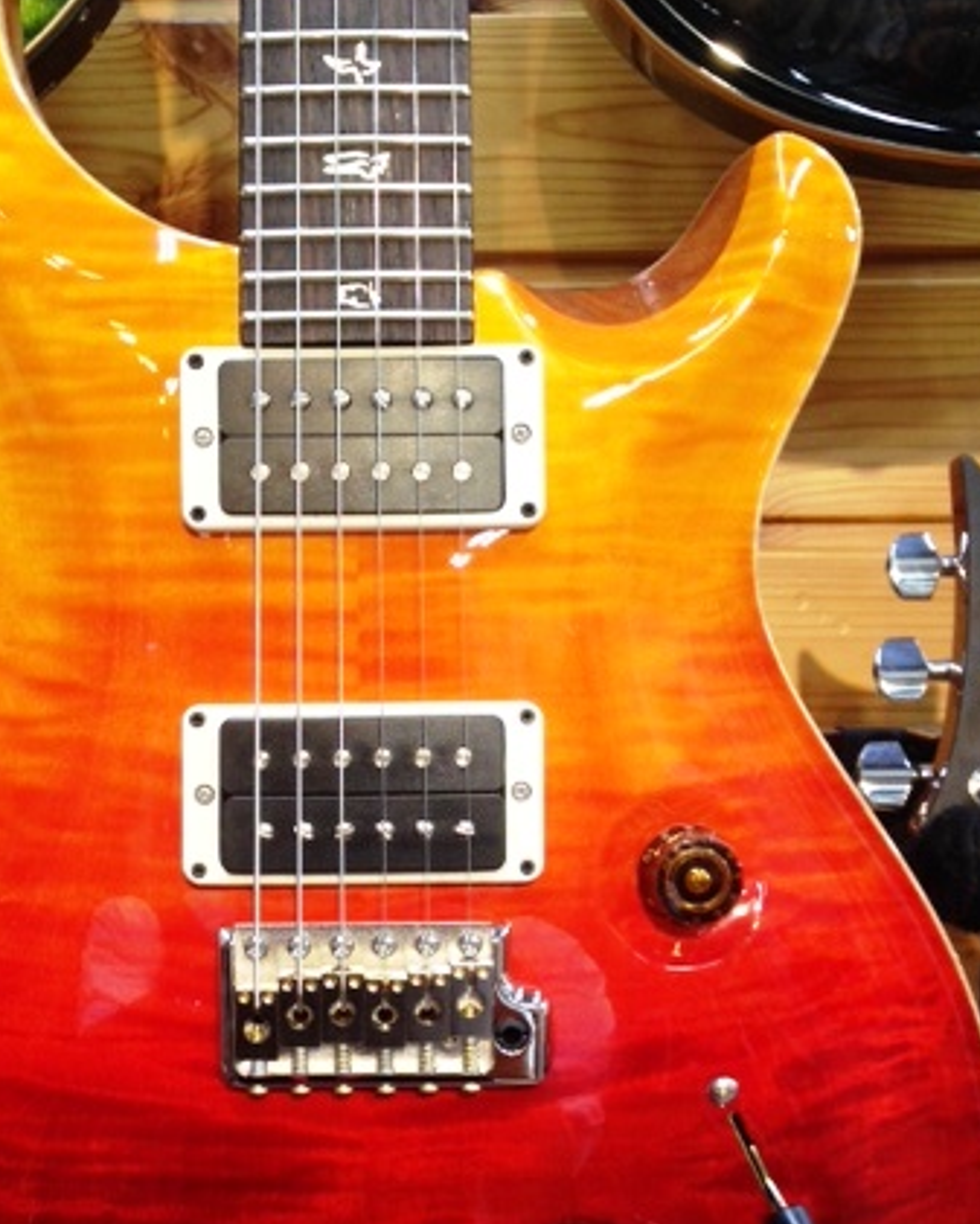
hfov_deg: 30.7
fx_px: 1776
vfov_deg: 37.8
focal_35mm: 49
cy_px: 782
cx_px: 372
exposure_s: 1/20
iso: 80
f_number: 2.4
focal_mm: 4.12
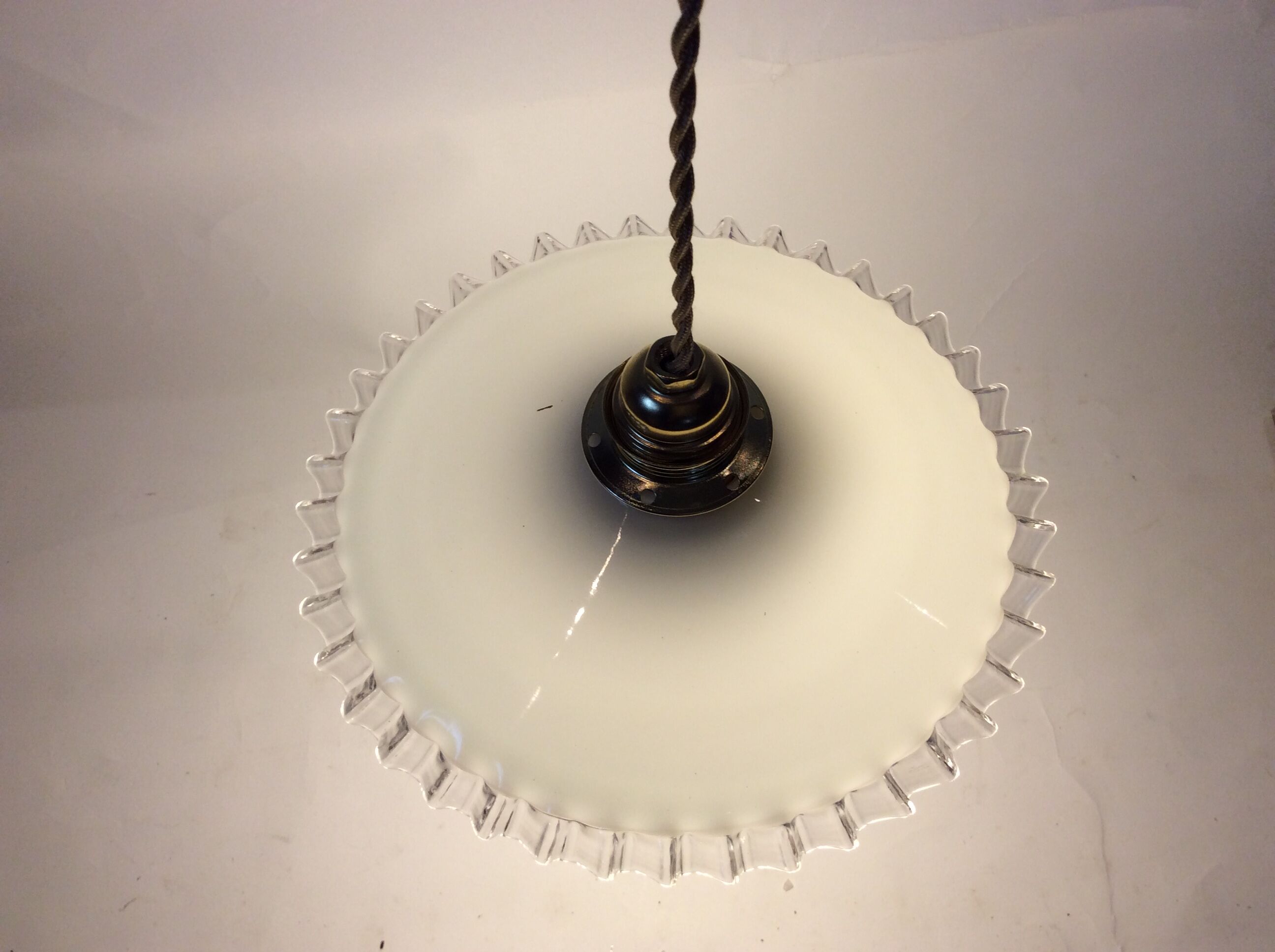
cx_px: 638
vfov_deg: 44.1
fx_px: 1177
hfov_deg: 56.9
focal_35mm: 32
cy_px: 476
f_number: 2.4
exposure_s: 1/100
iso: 40
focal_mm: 3.3
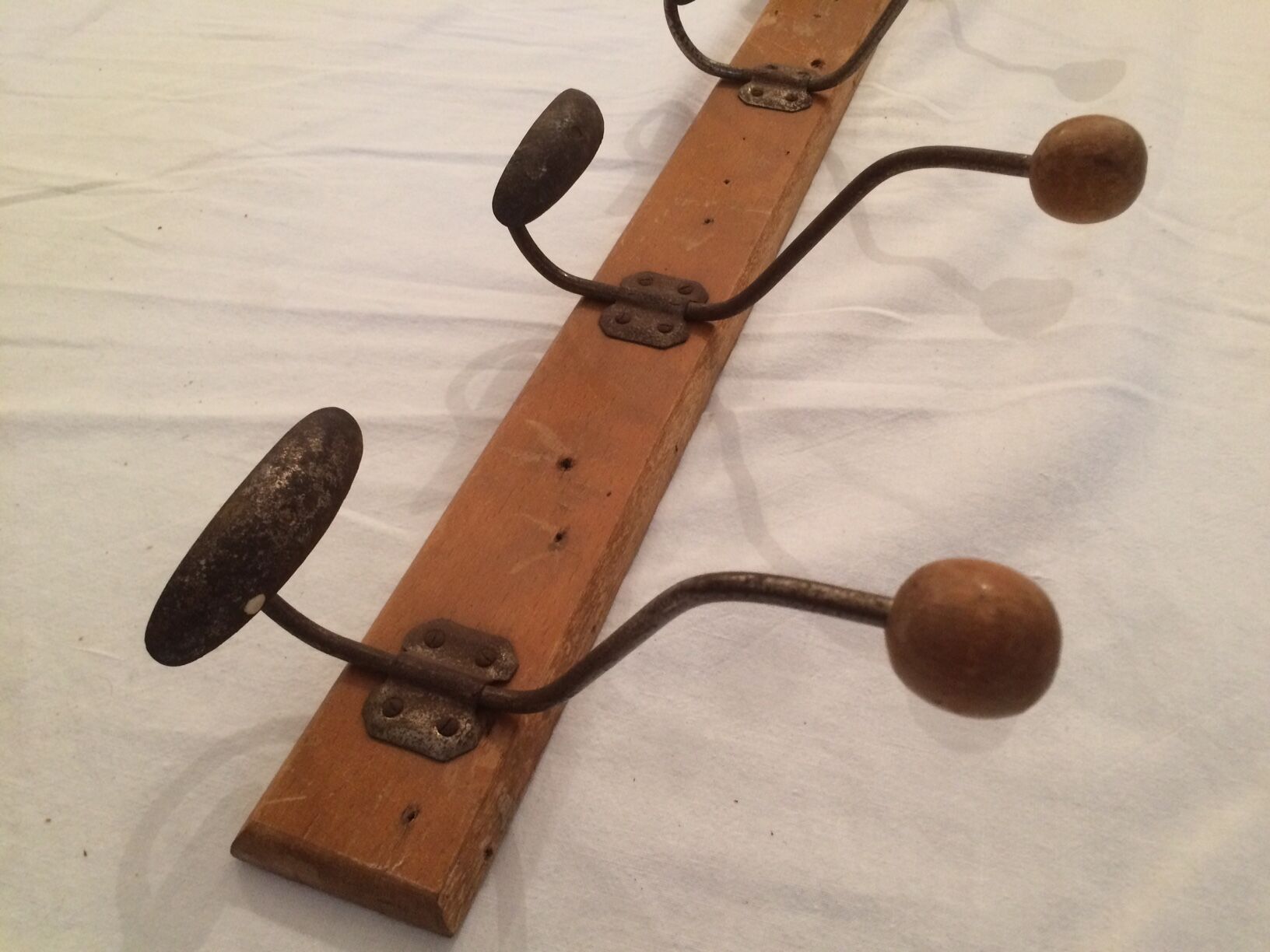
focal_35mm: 29
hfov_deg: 61.7
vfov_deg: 48.2
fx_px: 1064
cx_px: 635
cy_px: 476
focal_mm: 4.15
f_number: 2.2
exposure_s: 1/33
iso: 250
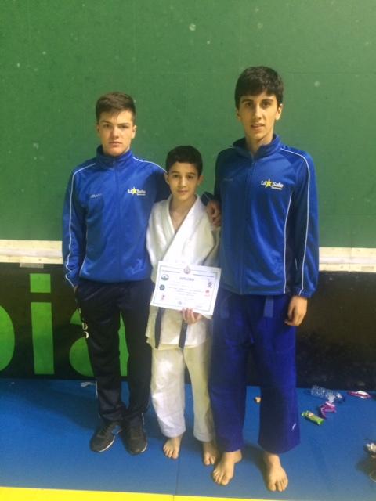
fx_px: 420
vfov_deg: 61.7
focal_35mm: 29
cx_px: 188
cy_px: 250
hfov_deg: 48.2
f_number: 2.2
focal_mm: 4.15
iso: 200
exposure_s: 1/33
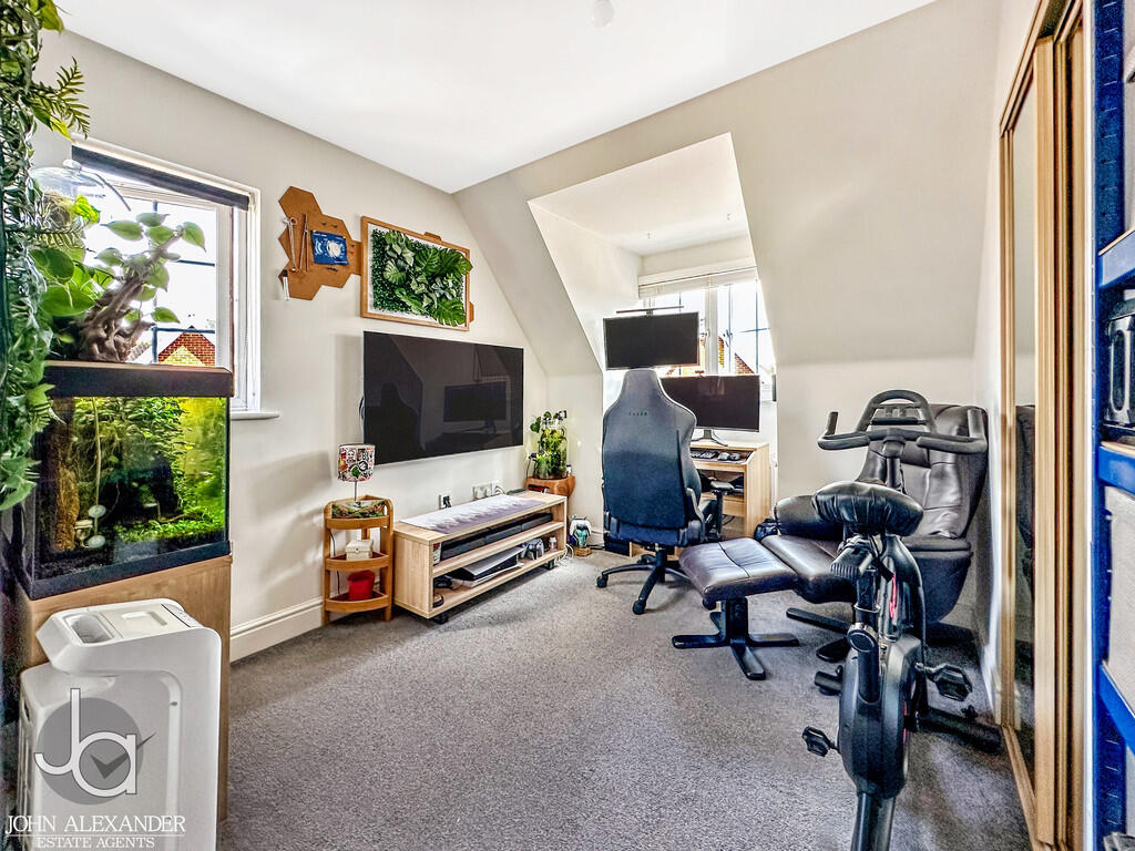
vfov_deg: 85.7
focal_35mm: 14
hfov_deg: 102.1
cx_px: 568
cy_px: 426
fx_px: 459
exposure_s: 1/100
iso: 200
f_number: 2.2
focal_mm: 2.22
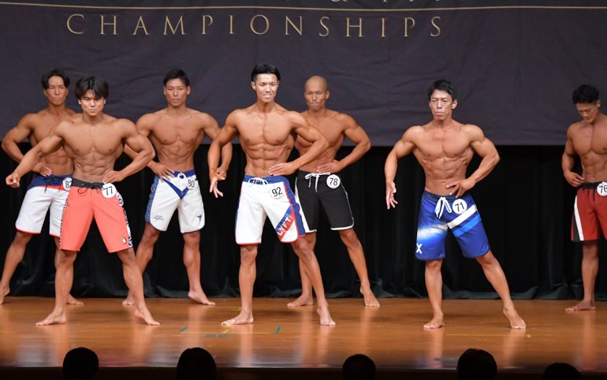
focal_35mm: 207
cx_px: 305
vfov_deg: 6.3
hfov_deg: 10.1
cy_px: 181
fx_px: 3426
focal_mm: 135
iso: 5000
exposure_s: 1/400
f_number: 5.6
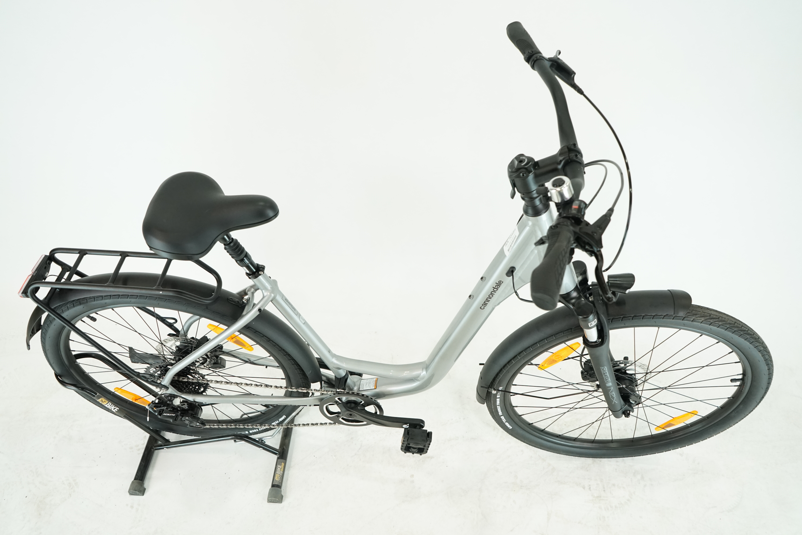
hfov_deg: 65.5
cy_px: 268
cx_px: 401
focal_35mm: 28
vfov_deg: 46.4
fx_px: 624
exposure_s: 1/200
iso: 2000
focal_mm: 28
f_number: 5.6
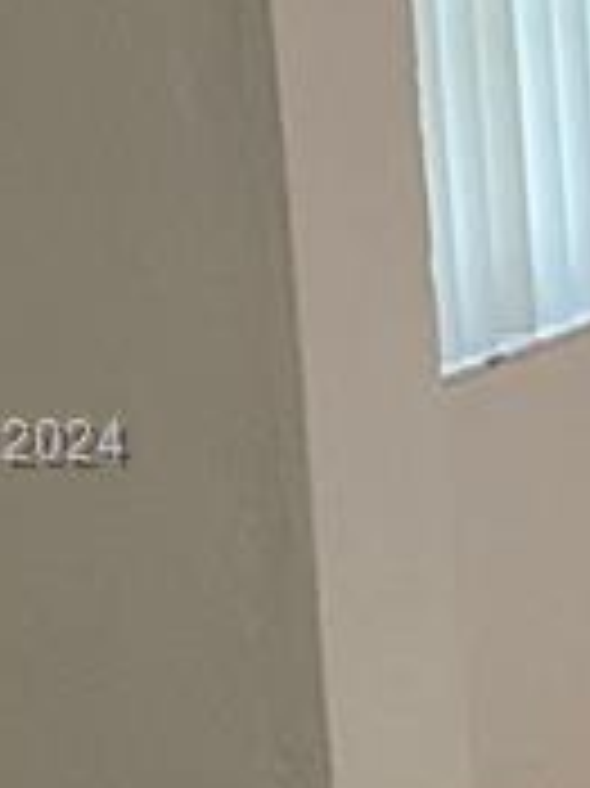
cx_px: 1329
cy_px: 446
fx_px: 4050
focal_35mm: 178
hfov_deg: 7.8
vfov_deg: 11.1
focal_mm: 4.25
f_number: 1.8
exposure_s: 1/60
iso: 100
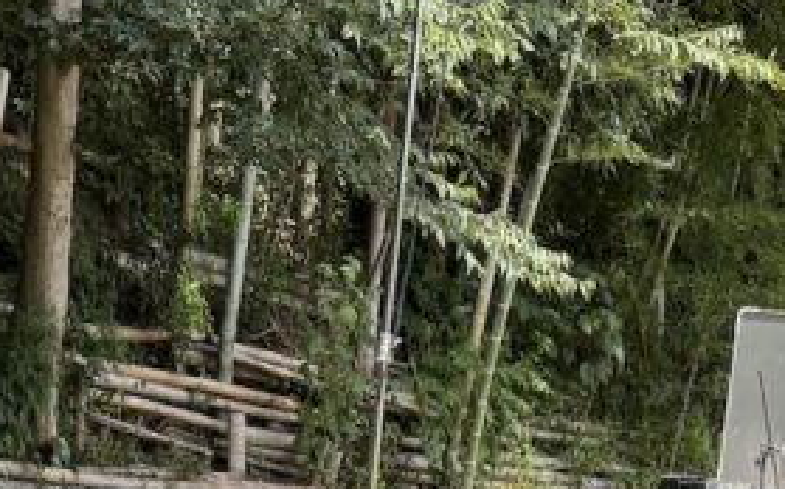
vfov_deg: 15.8
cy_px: 732
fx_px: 1625
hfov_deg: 26.8
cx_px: 577
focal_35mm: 76
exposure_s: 1/935
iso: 50
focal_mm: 5.96
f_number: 1.6
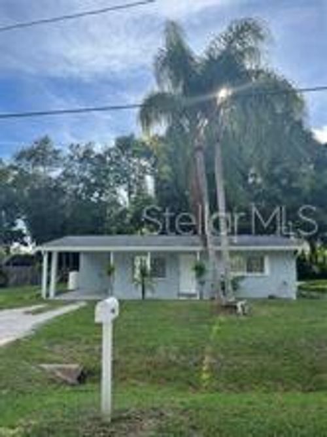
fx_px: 328
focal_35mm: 26
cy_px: 218
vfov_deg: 67.4
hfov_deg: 53.0
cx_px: 164
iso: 50
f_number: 1.5
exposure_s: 1/3077
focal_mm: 5.7
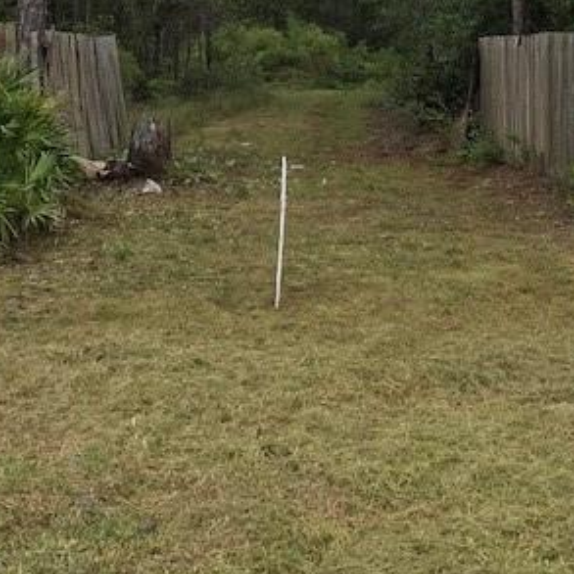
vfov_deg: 30.5
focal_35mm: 54
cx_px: 351
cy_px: 78
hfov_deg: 31.5
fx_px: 1013
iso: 20
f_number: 1.8
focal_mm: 3.99
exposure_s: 1/638
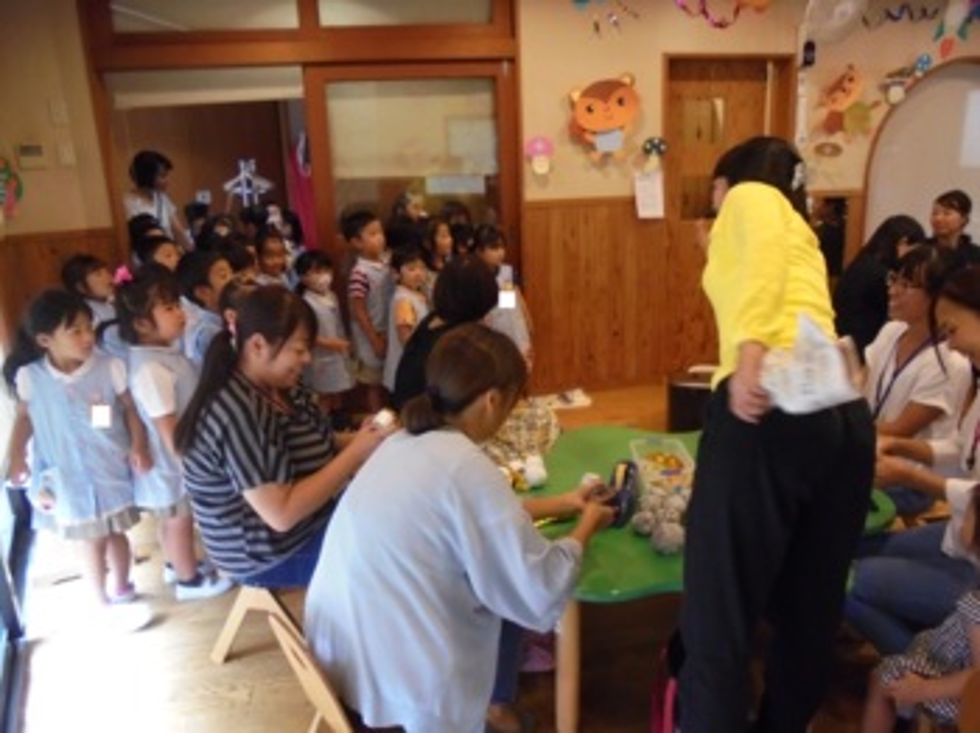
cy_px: 366
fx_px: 736
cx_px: 490
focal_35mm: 26
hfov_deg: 67.3
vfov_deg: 53.0
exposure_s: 1/20
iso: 400
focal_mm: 4.6
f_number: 3.5
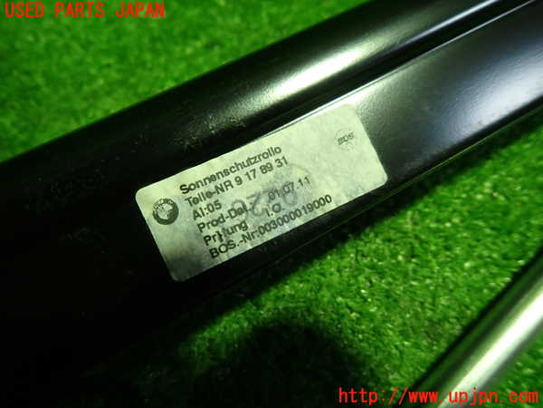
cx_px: 272
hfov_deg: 69.4
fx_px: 392
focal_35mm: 25
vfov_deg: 54.9
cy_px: 204
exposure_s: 1/40
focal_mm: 4.5
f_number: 2
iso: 200
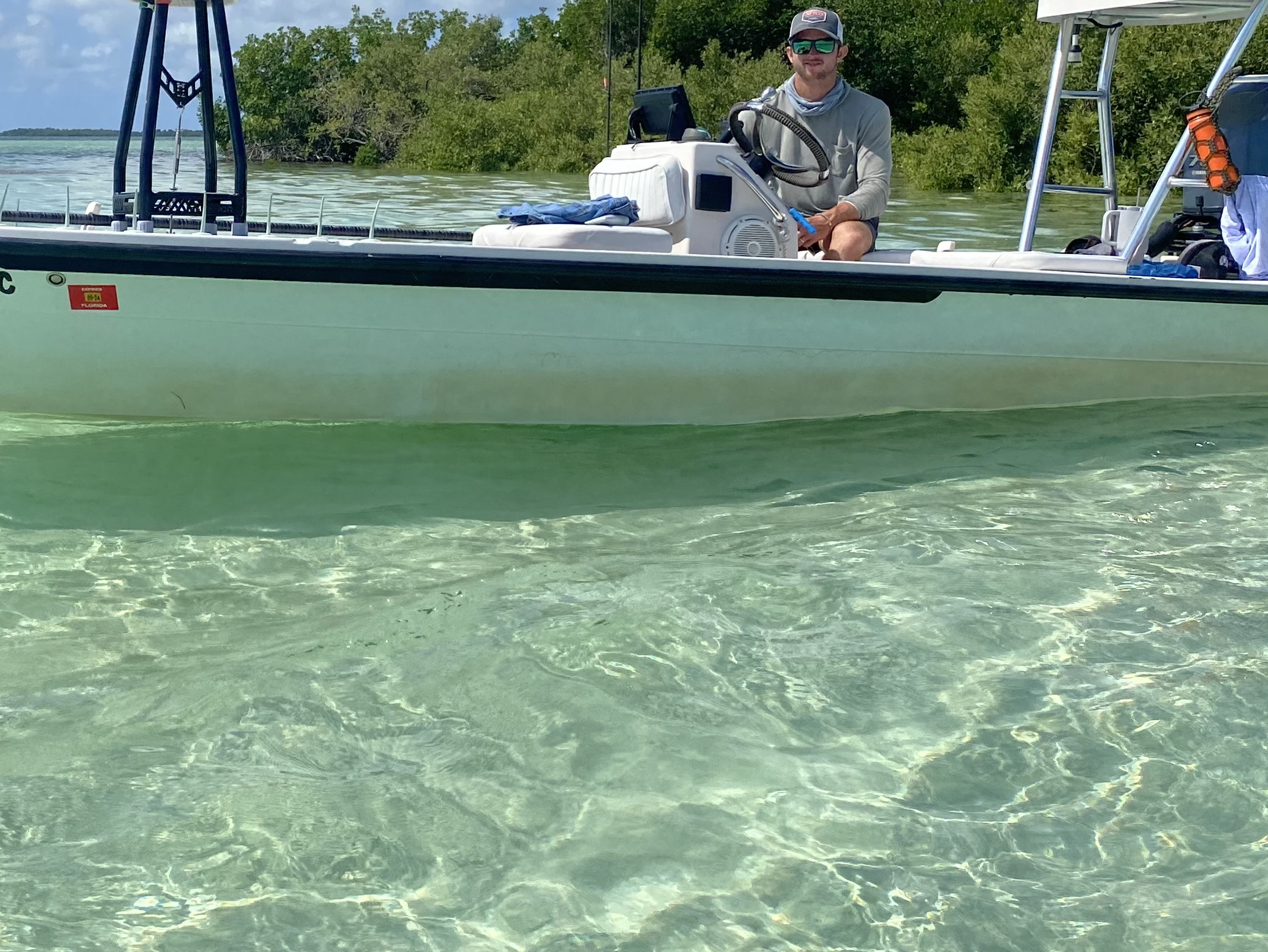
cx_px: 301
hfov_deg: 37.8
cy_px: 277
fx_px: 1795
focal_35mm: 49
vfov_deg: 29.4
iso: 32
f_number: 1.8
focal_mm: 4.25
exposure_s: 1/5495
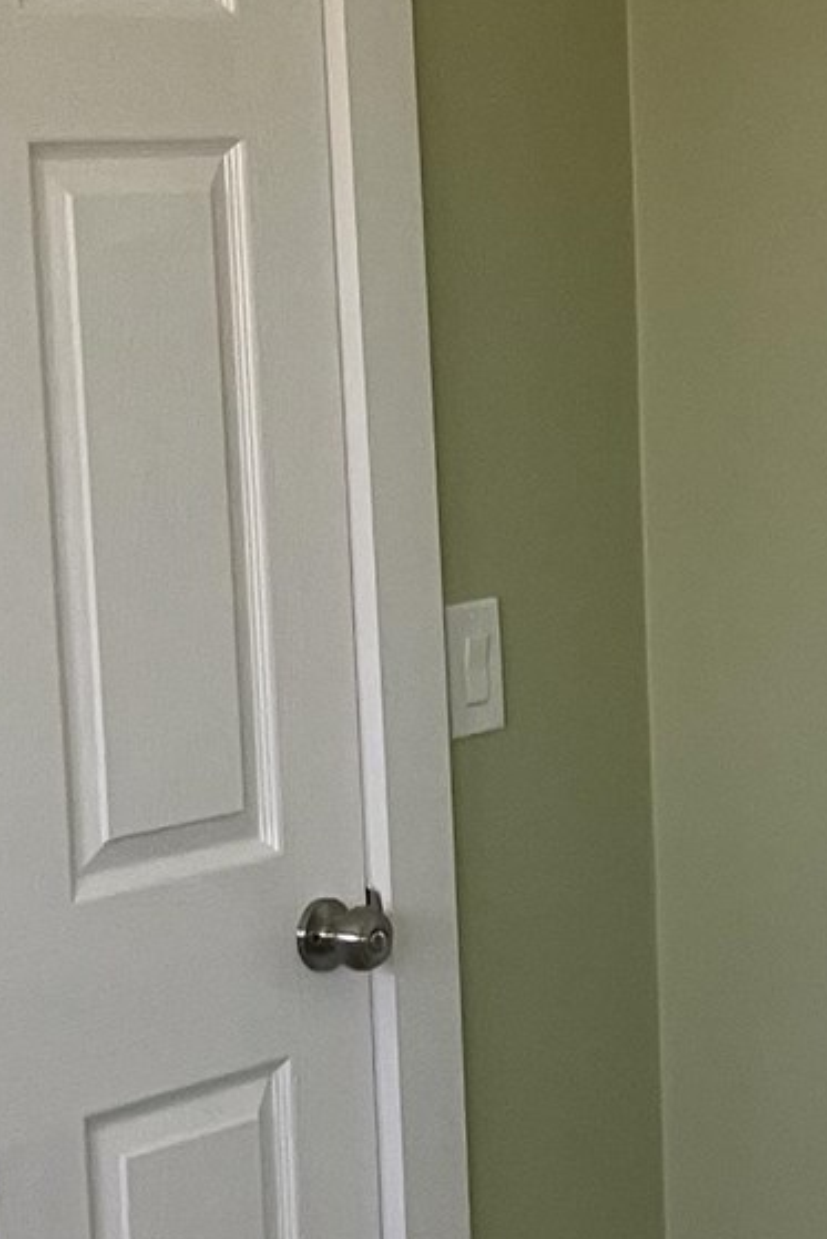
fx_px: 4132
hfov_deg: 11.1
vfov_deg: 17.1
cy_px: 592
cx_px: 1073
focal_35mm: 120
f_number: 1.8
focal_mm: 3.99
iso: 80
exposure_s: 1/63
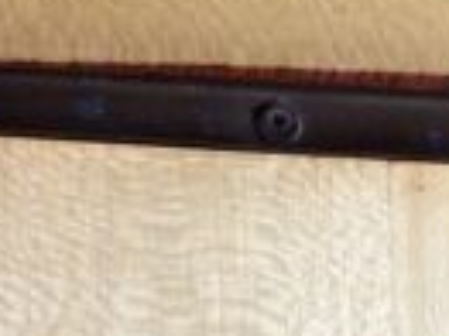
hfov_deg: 12.4
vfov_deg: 10.0
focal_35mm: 147
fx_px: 1905
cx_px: -339
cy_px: 58
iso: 125
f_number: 2.4
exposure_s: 1/25
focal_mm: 3.3
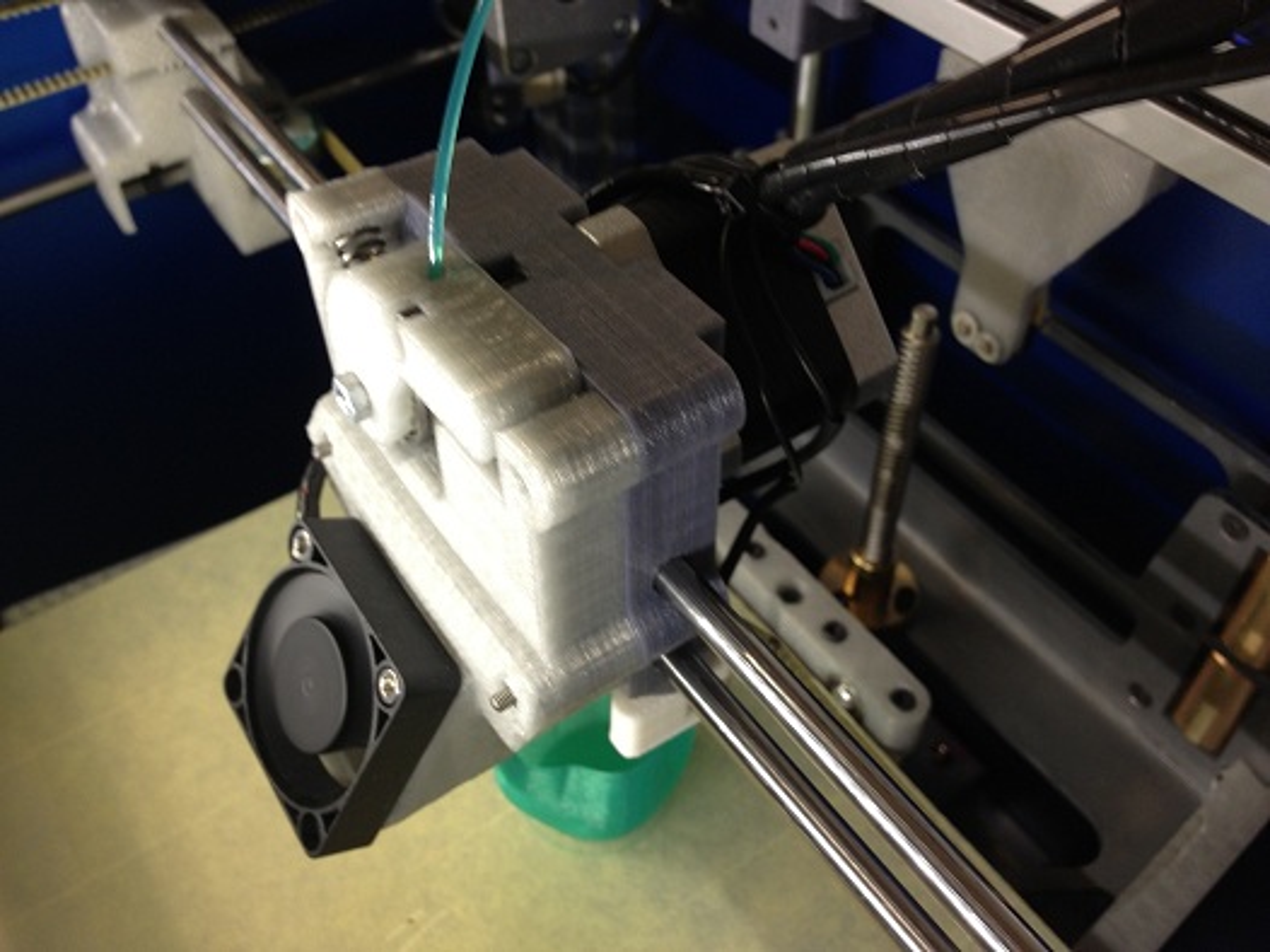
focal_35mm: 33
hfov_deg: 55.4
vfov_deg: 42.9
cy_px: 476
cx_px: 635
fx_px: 1210
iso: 64
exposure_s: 1/20
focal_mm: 4.13
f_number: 2.4
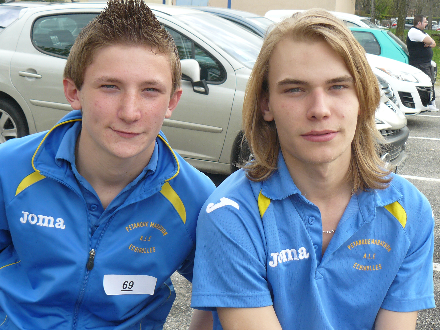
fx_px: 763
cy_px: 180
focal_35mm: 60
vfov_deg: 24.4
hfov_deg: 32.2
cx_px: 216
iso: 100
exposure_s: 1/160
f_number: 4
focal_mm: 8.4
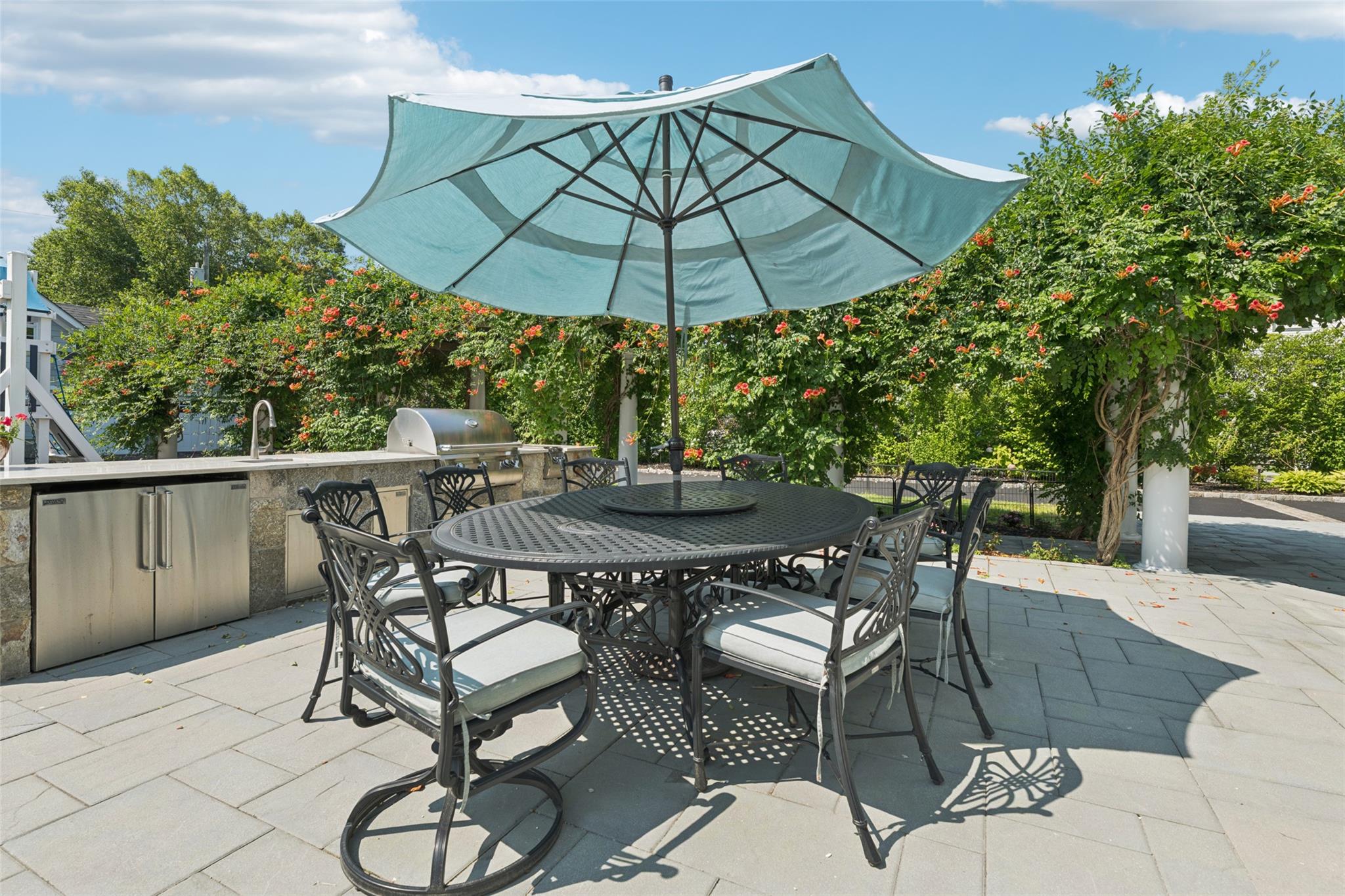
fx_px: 635
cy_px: 448
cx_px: 672
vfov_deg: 70.4
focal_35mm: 17
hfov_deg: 93.3
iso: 125
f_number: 8
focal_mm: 17
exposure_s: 1/160
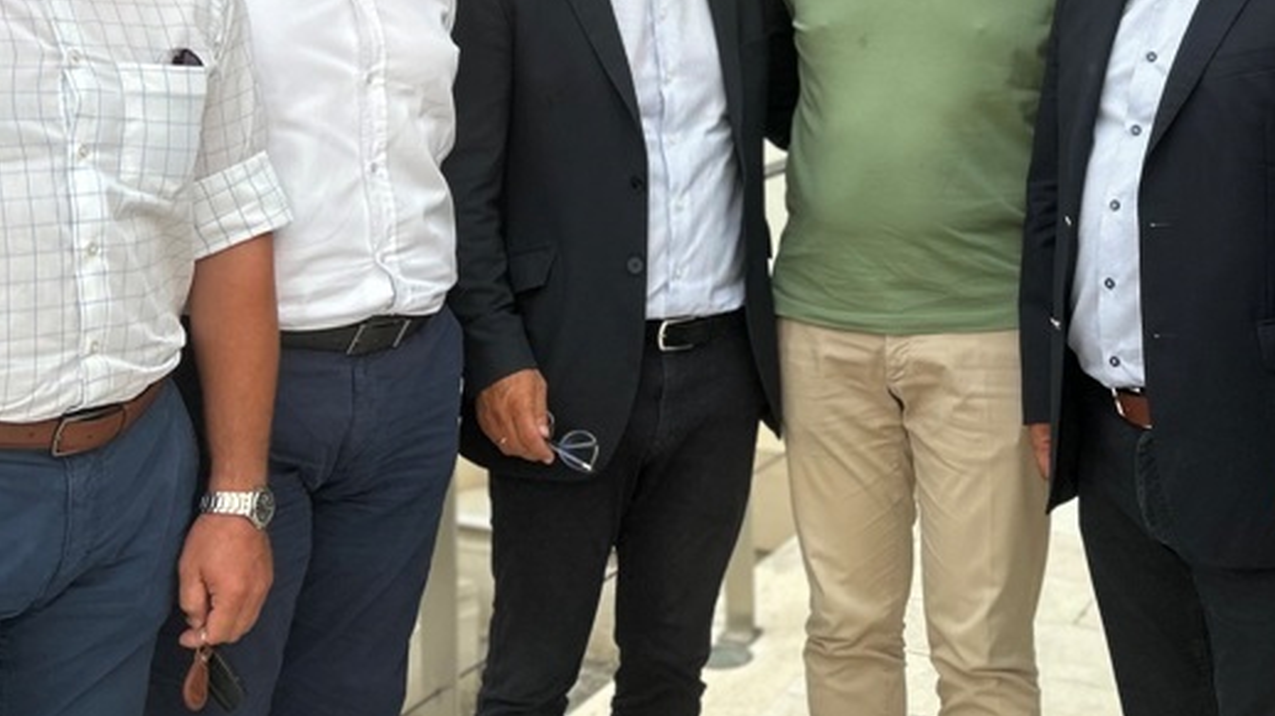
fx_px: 1893
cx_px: 825
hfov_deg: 36.9
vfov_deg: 20.5
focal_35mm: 56
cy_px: -54
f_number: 1.5
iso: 64
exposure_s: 1/121
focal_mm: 5.7
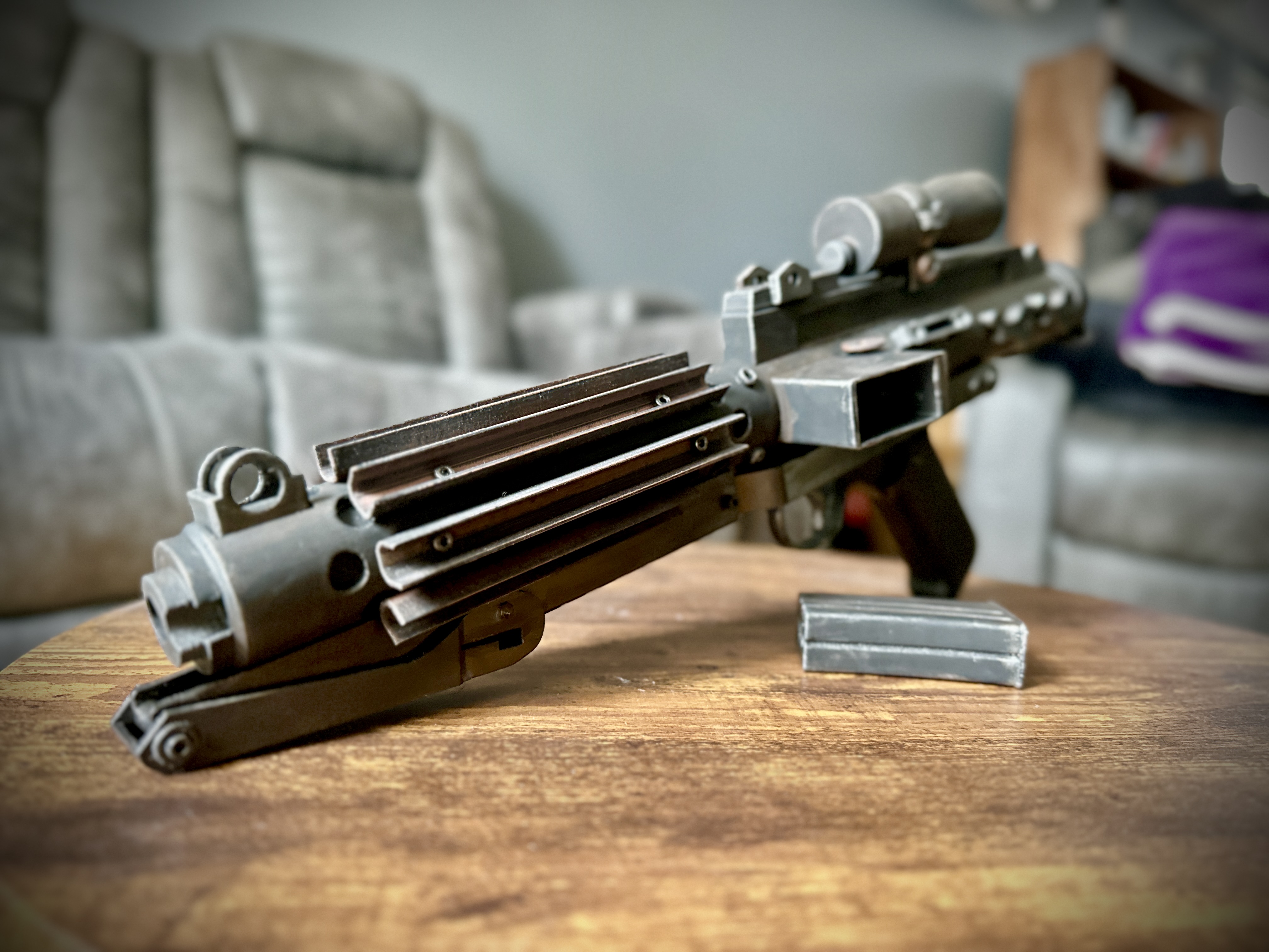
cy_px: 476
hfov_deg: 71.6
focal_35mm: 24
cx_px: 634
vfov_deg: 56.8
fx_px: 880
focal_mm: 6.86
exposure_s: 1/40
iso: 1000
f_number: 1.78
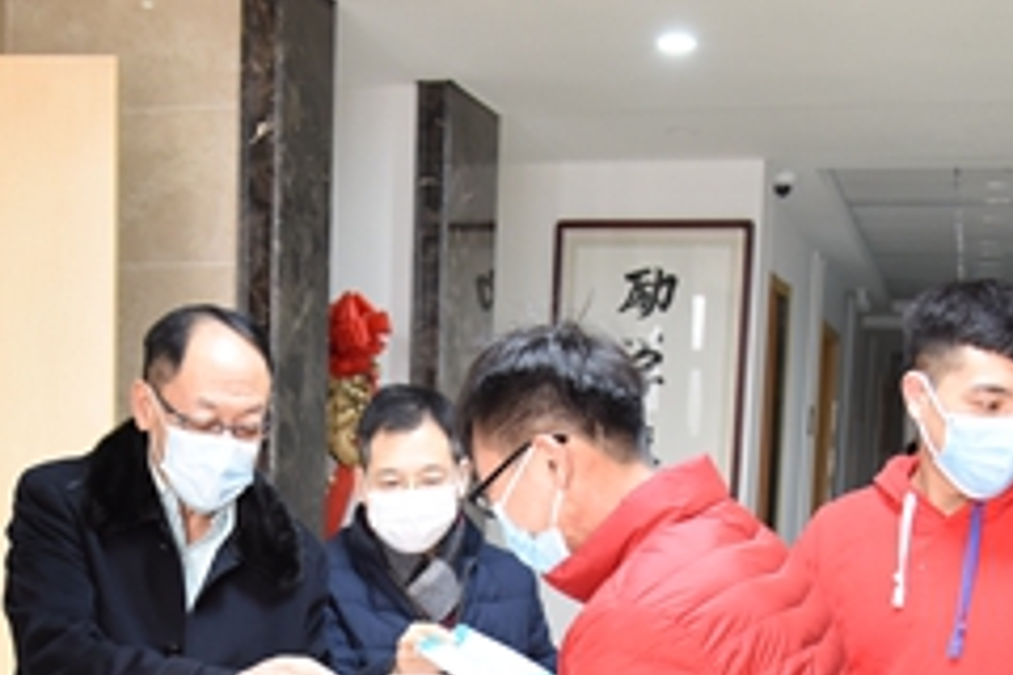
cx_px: 338
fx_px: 1688
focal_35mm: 60
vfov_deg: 21.4
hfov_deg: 33.1
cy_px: 751
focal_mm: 24
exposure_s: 1/50
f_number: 4
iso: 1600
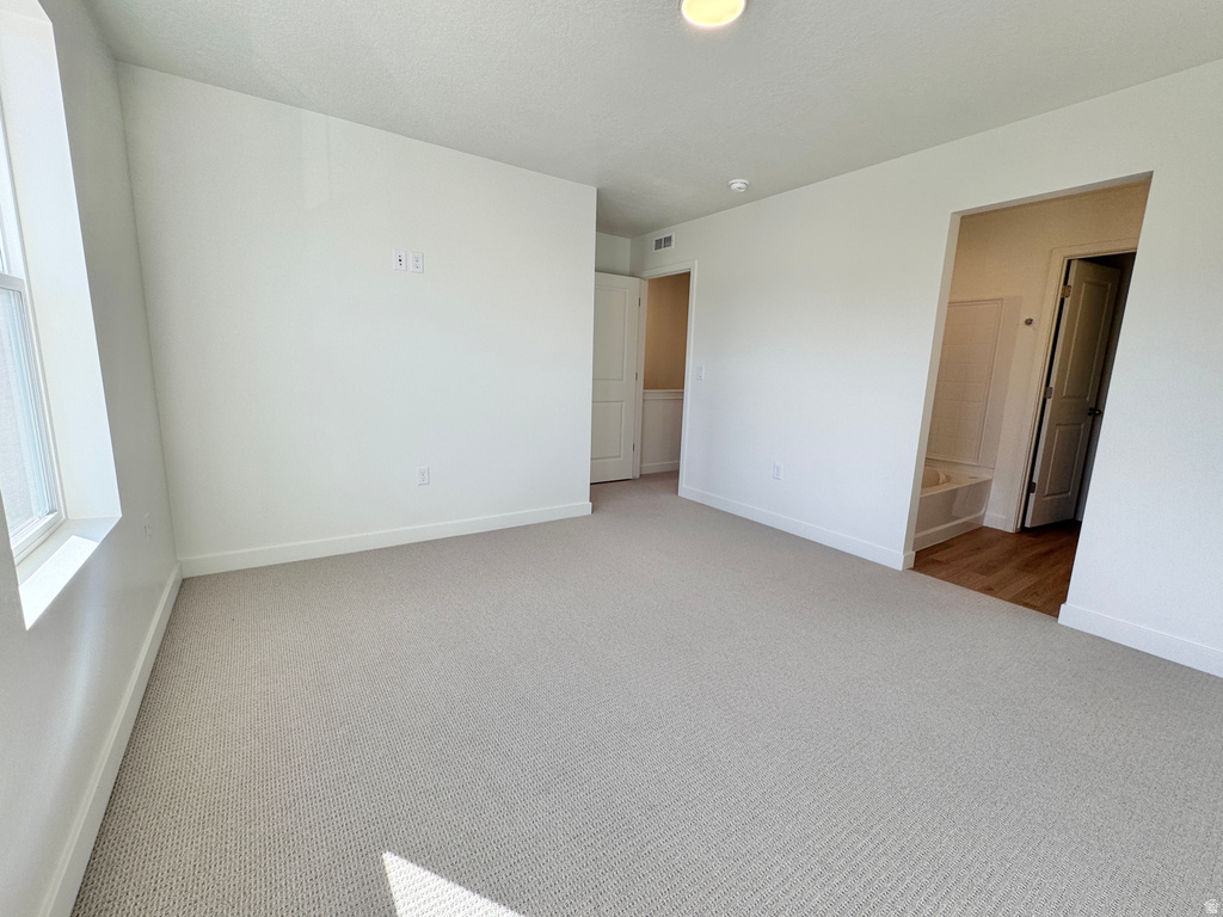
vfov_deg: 85.7
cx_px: 612
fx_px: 495
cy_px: 458
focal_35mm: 14
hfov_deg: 102.1
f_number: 2.2
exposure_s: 1/170
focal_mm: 2.22
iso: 40
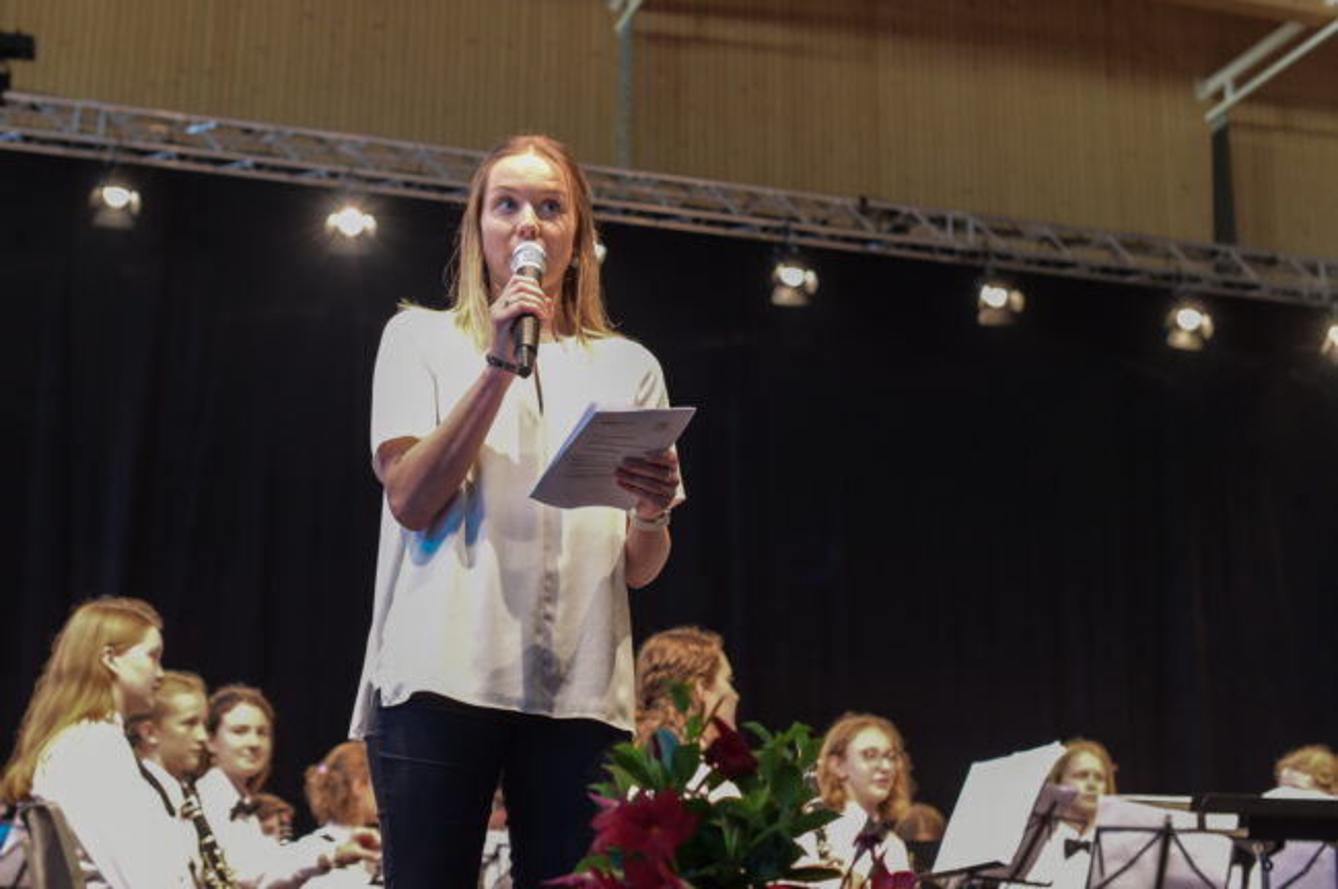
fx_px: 1856
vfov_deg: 26.9
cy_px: 444
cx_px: 669
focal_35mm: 50
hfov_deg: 39.6
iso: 2000
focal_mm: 50
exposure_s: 1/100
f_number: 4.5
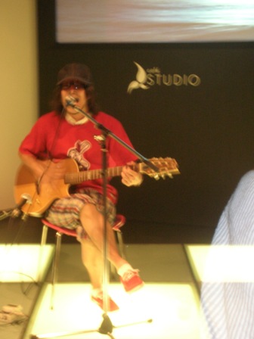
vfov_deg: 26.7
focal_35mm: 73
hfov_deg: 20.2
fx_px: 714
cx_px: 127
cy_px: 170
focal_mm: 12.2
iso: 200
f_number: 4.4
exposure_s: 1/3.9
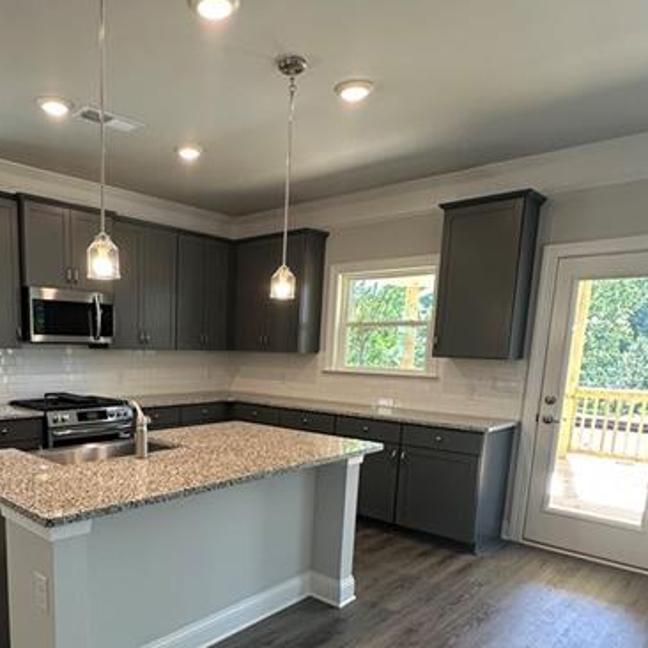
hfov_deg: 59.1
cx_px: 200
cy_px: 436
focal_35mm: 26
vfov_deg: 59.4
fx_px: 551
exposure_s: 1/120
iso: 200
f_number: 2.2
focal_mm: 2.22
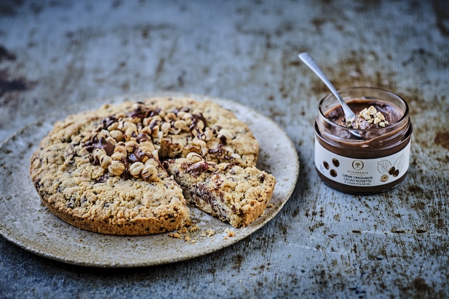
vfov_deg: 16.3
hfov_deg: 24.2
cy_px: 150
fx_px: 1047
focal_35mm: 84
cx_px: 224
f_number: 2.8
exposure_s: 1/150
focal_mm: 56
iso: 400
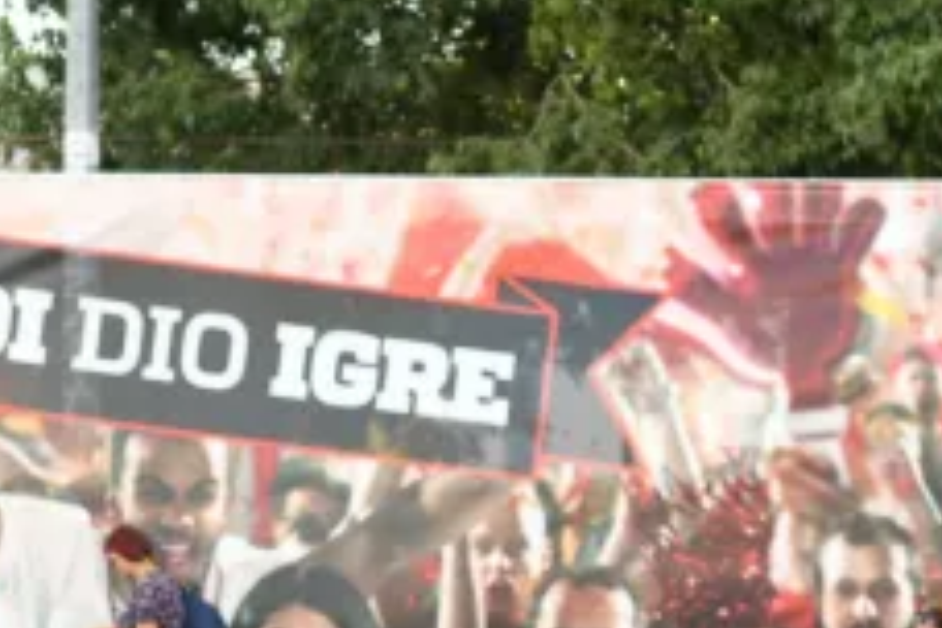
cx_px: 657
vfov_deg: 8.1
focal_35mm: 167
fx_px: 4369
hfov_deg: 12.3
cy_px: 932
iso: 400
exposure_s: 1/640
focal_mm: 50
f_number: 2.2
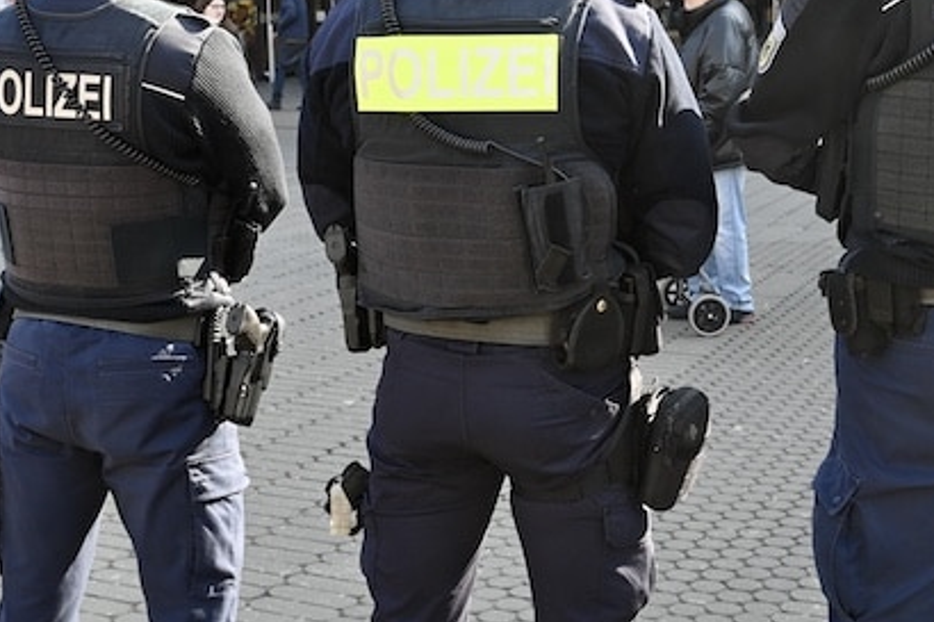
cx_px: 458
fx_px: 1686
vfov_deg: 20.7
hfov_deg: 31.0
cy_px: 142
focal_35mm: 65
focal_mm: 26
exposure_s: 1/100
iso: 100
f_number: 5.6
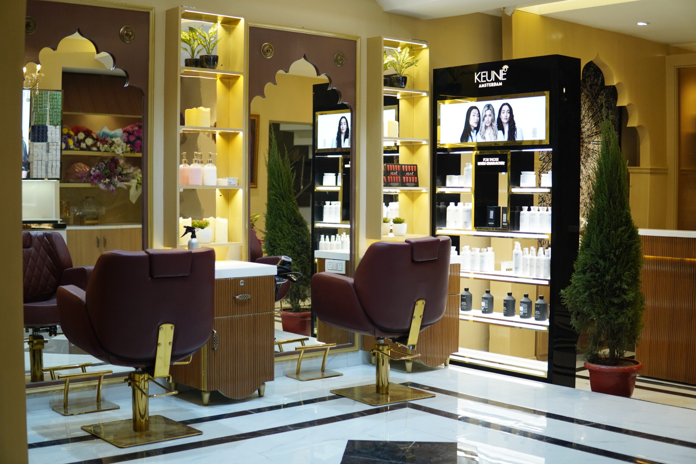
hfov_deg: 43.6
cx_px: 348
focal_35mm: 45
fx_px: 870
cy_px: 232
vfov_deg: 29.9
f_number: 1.4
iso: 500
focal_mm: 30
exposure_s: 1/100
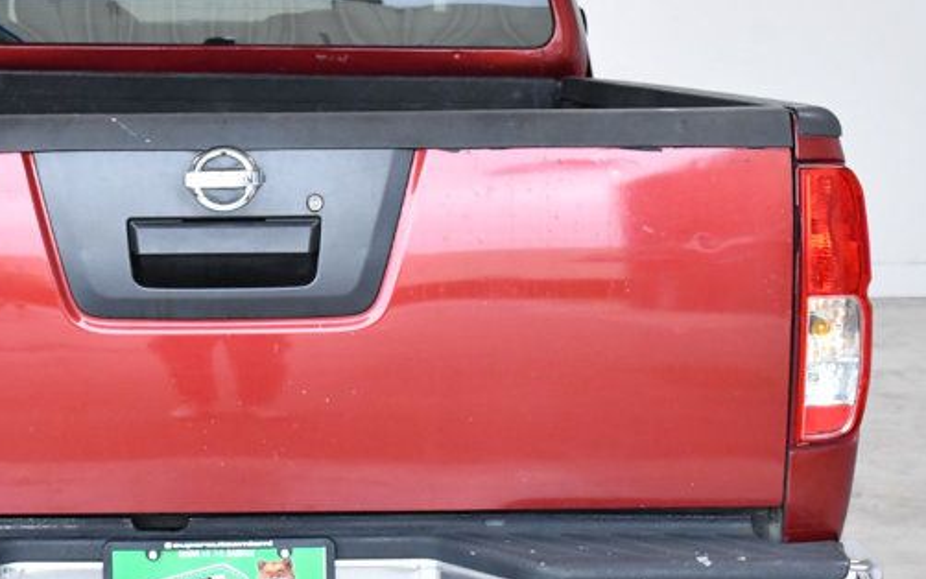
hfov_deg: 25.2
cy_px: 301
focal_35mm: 81
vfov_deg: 16.1
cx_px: 207
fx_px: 2045
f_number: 8
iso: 2500
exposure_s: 1/250
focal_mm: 26
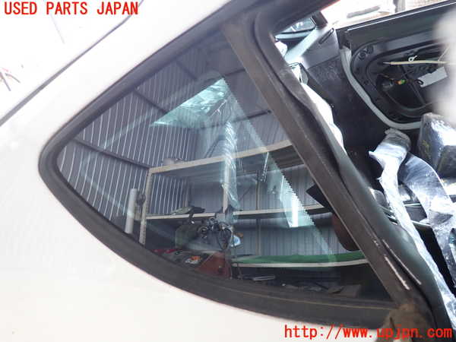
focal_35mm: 25
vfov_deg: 54.9
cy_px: 171
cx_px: 228
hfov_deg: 69.4
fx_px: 329
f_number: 2
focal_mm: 4.5
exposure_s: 1/60
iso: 160
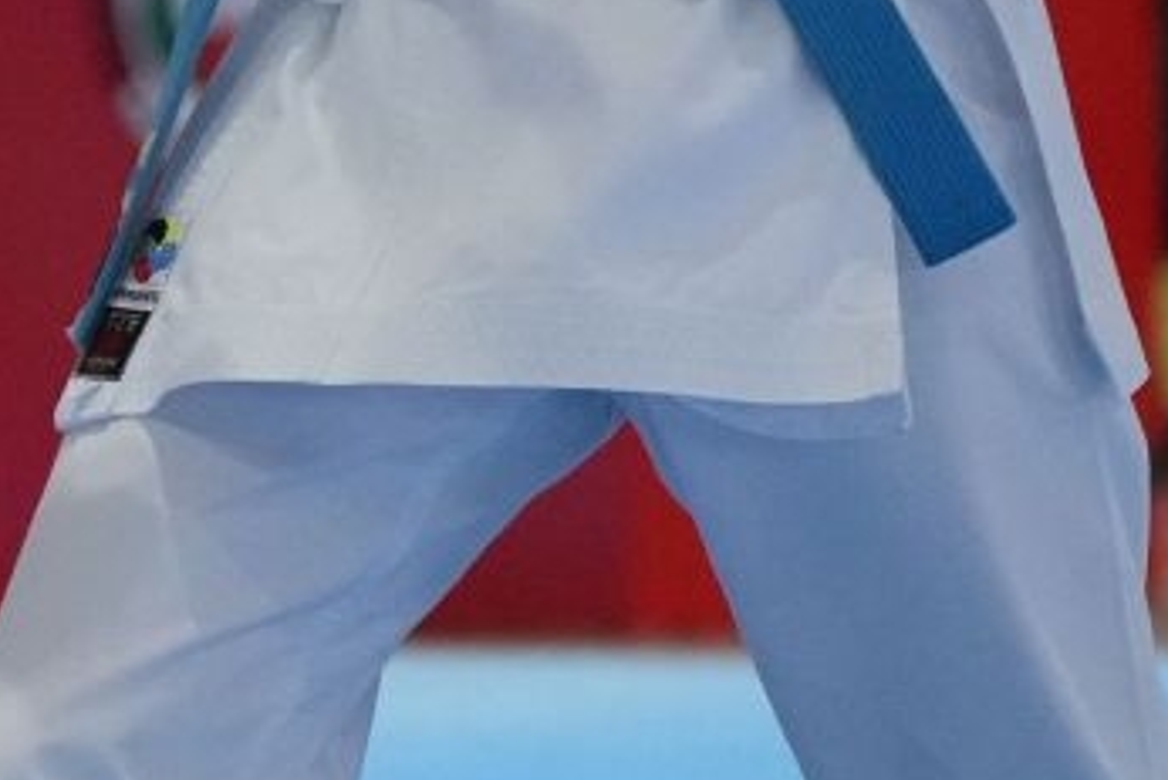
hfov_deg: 3.9
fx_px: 17202
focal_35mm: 530
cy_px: 115
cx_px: 598
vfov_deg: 2.6
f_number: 2.8
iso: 5000
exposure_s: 1/500
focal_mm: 102
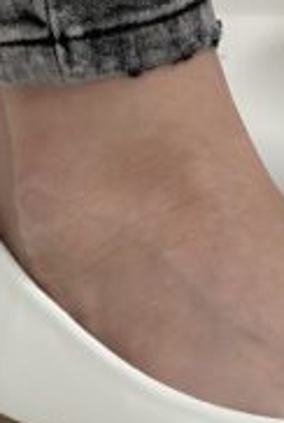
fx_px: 2582
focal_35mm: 219
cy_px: -126
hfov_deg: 6.2
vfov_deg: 9.2
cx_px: 447
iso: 125
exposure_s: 1/100
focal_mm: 6.86
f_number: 1.78
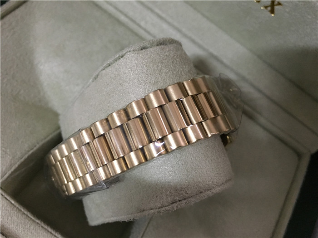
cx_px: 159
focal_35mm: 29
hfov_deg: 61.7
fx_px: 266
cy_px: 119
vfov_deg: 48.2
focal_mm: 4.15
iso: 200
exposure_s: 1/25
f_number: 2.2
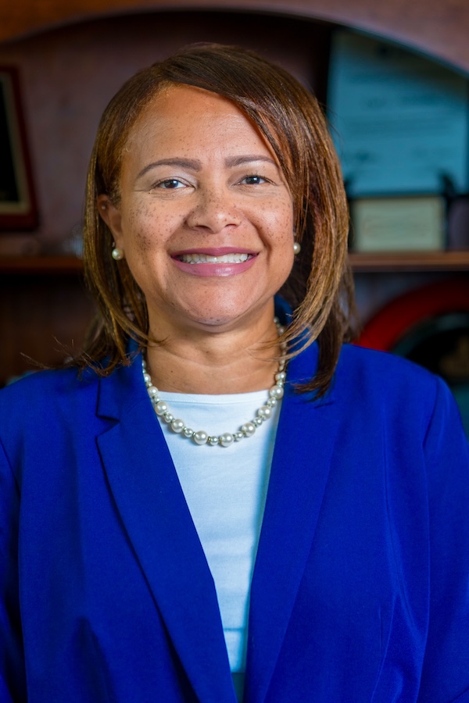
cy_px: 352
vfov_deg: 24.2
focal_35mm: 84
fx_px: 1641
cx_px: 234
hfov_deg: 16.3
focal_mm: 56
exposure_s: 1/125
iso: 250
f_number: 1.8
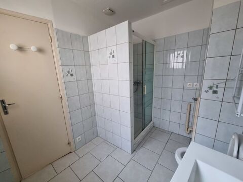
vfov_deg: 89.9
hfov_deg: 106.2
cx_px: 122
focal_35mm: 13
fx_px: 91
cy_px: 91
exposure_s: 1/60
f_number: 2.2
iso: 400
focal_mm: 2.2
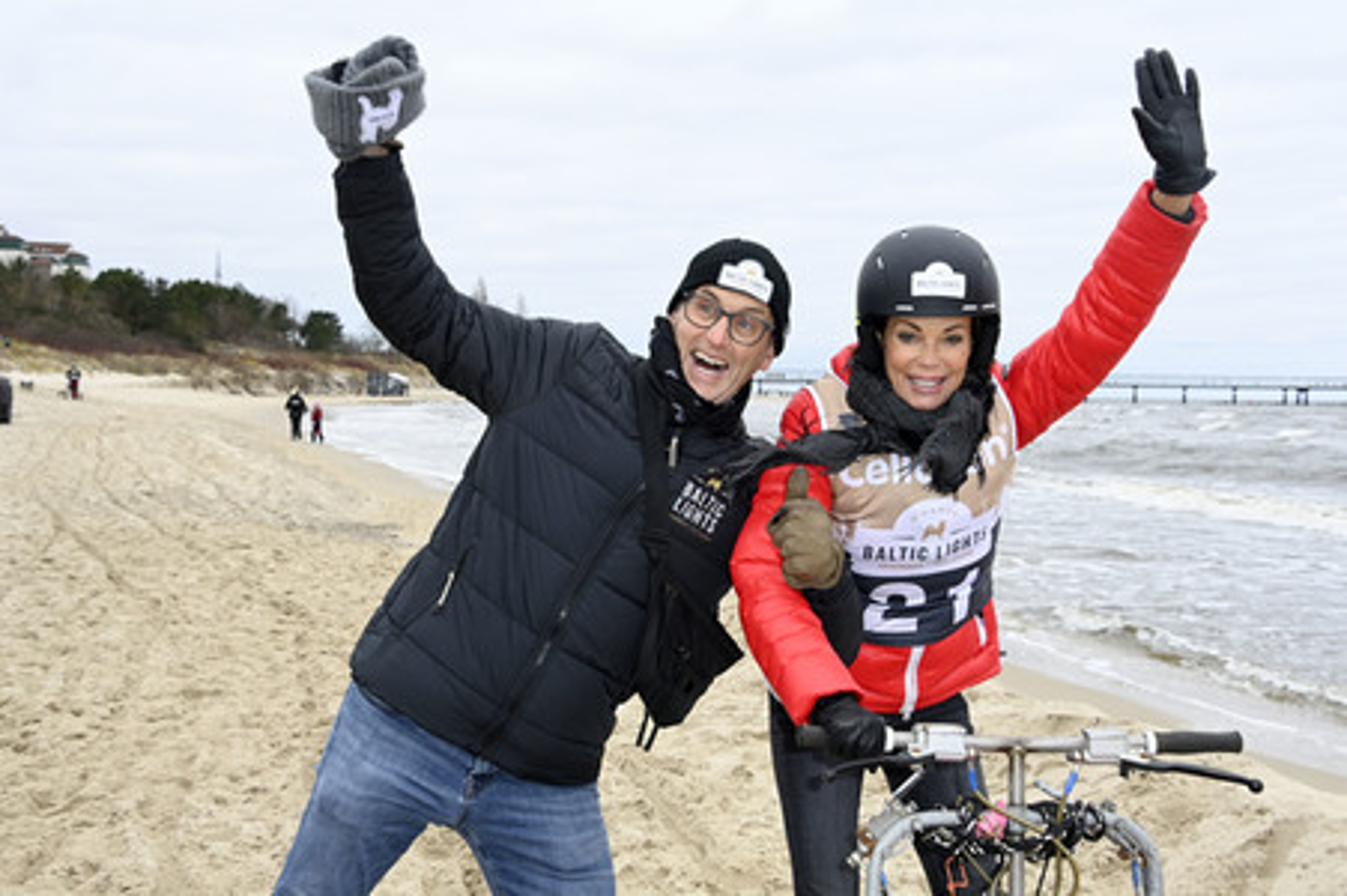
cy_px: 448
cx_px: 674
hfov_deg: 41.1
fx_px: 1795
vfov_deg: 28.0
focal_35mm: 48
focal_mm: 48
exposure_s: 1/200
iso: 640
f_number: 10
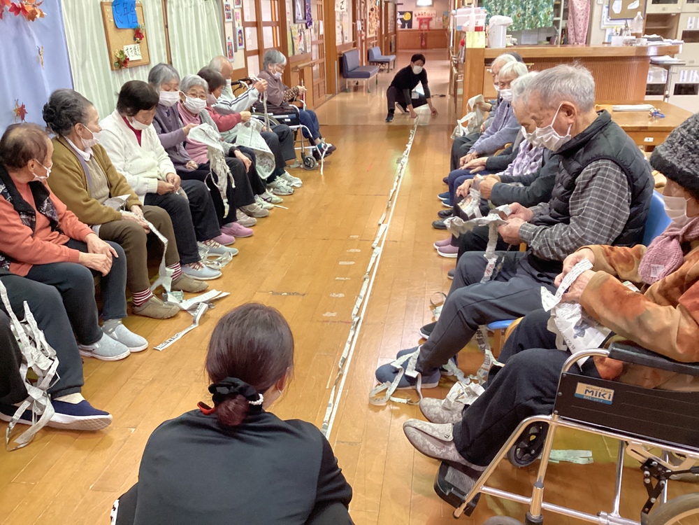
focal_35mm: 31
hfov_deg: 58.4
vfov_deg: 45.4
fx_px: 626
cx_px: 350
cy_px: 262
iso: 250
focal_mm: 3.3
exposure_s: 1/33
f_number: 2.4
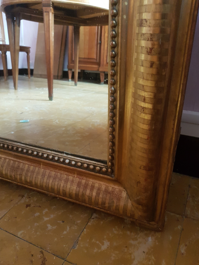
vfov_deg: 65.3
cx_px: 100
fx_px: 207
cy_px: 130
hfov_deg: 51.4
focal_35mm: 27
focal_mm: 4.2
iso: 250
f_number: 1.7
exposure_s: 1/13
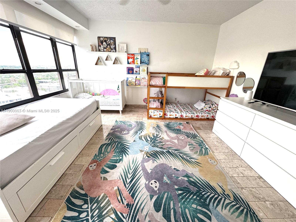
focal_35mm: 14
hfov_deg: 102.1
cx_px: 148
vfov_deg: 85.7
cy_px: 111
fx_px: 120
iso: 200
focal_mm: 2.22
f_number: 2.2
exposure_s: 1/99
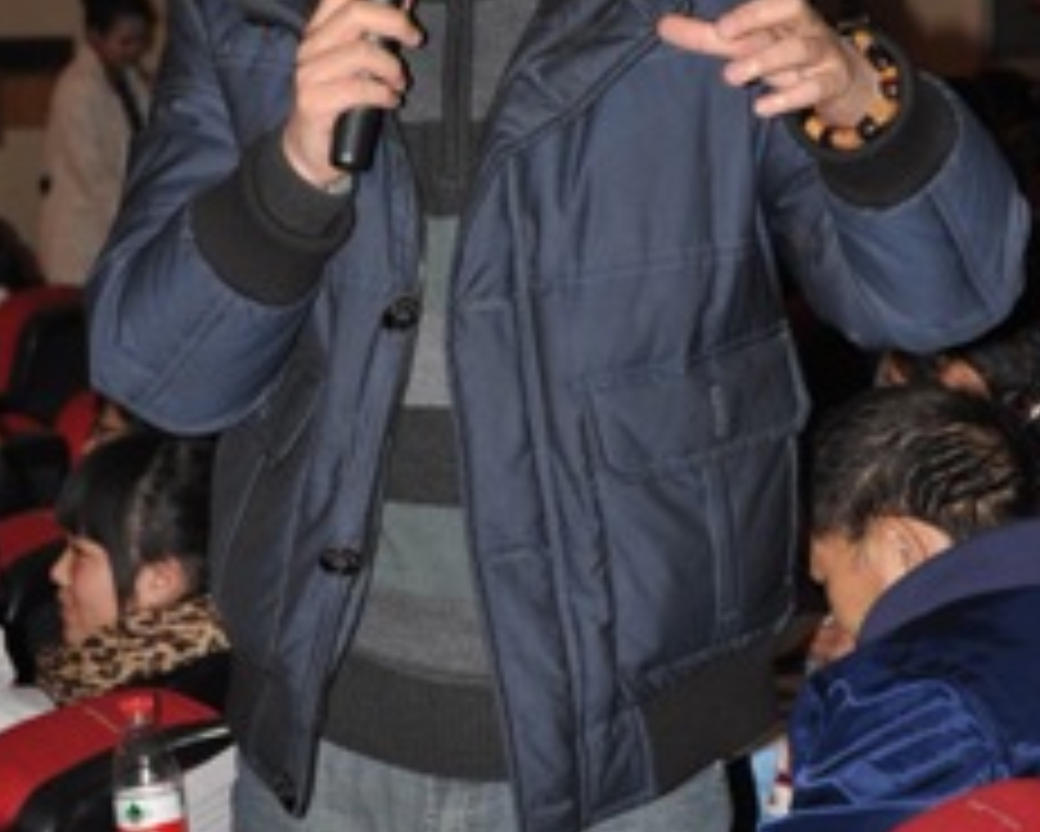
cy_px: 166
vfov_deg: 10.6
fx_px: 4496
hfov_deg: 13.2
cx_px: 394
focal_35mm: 146
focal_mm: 50
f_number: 5
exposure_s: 1/60
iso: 400
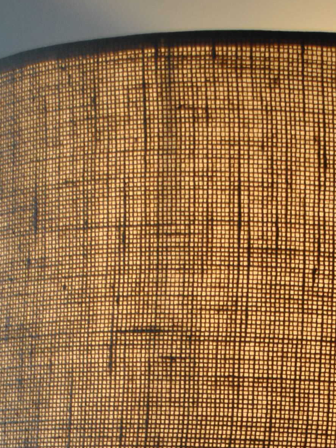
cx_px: 260
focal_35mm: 151
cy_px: 686
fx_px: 1954
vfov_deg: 12.4
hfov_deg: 9.8
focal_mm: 32
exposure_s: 1/30
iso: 200
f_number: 4.8
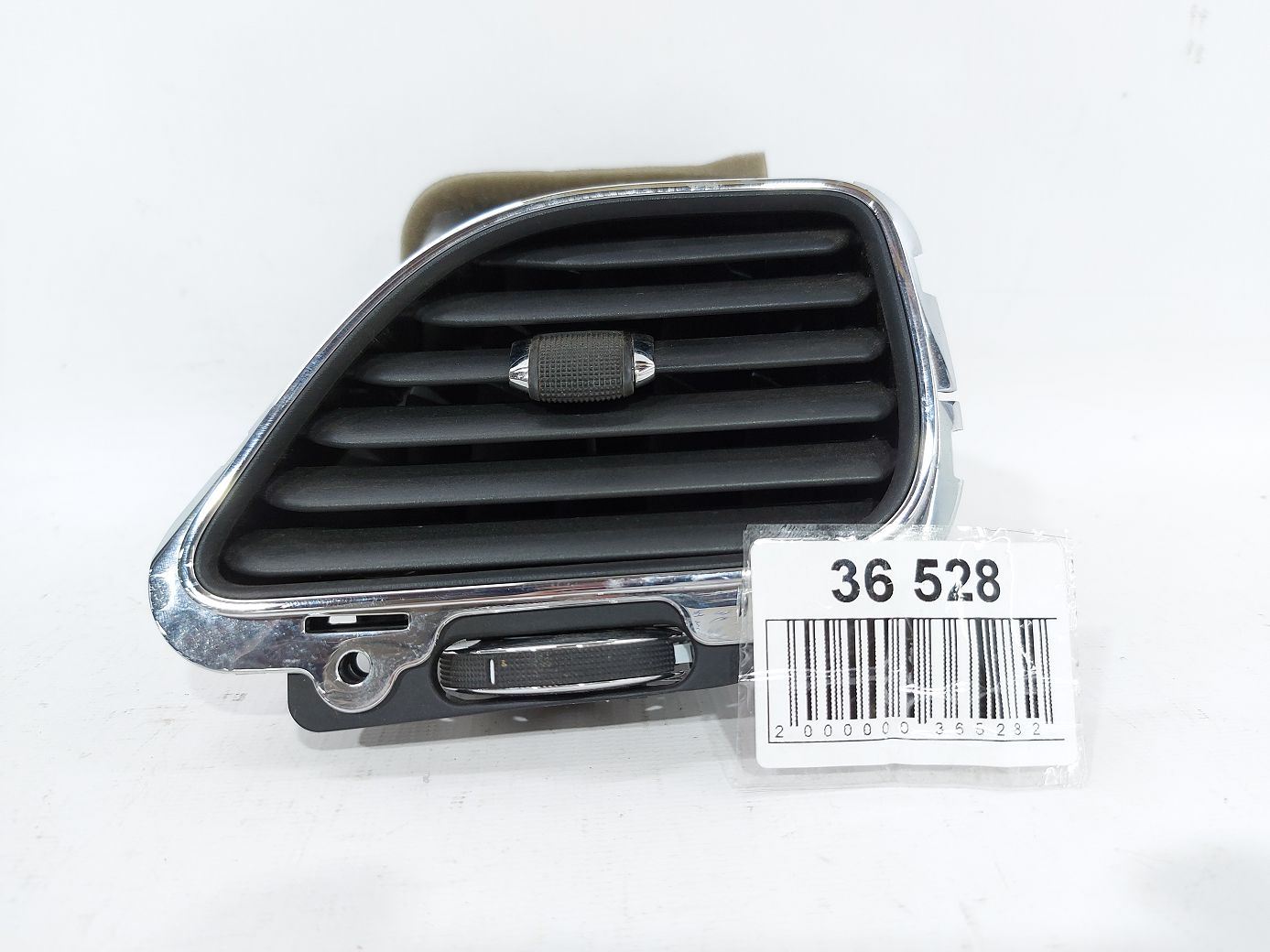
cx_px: 635
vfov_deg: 56.8
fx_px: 880
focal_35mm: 24
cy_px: 476
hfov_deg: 71.6
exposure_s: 1/50
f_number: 1.8
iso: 80
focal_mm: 5.23
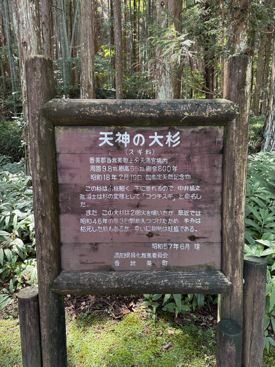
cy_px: 184
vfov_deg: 71.6
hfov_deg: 56.8
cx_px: 138
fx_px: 254
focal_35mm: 24
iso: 200
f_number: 1.78
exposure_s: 1/83
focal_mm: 6.76
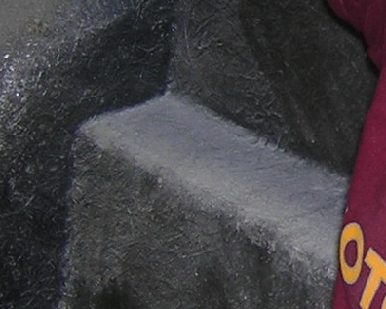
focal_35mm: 142
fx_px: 1623
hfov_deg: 13.4
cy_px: 53
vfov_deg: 10.8
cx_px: 379
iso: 100
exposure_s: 1/60.1
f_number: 2.6
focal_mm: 4.7
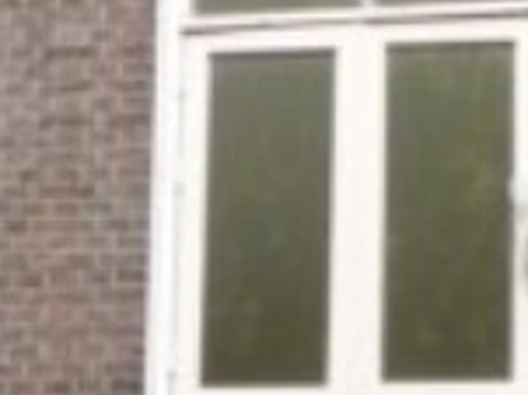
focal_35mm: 153
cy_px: 853
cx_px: -129
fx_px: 2332
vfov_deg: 9.0
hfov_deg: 12.6
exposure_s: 1/500
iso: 100
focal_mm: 4.3
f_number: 3.3
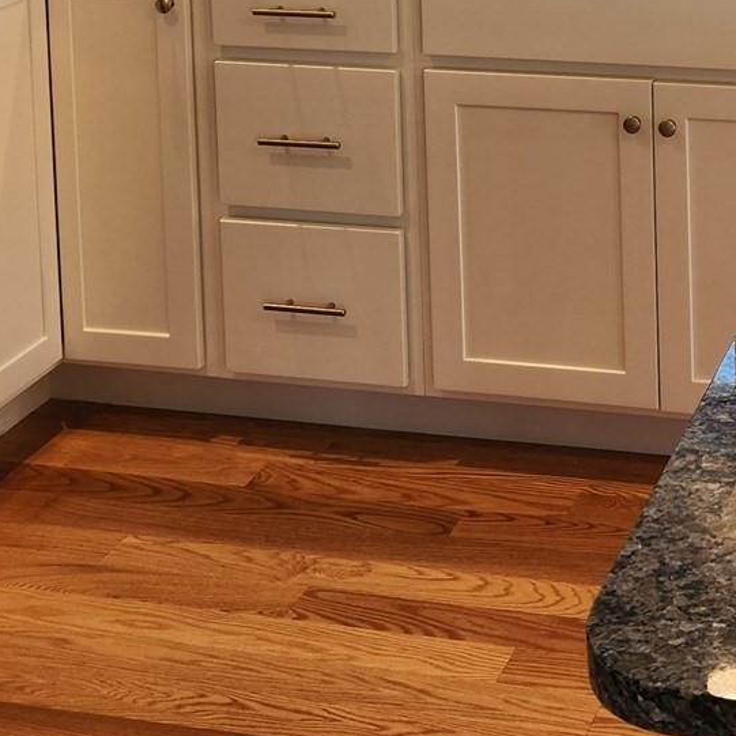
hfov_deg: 21.7
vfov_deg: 20.1
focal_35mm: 77
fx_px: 1852
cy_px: -290
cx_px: 736
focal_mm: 5.4
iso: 50
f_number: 1.8
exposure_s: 1/180
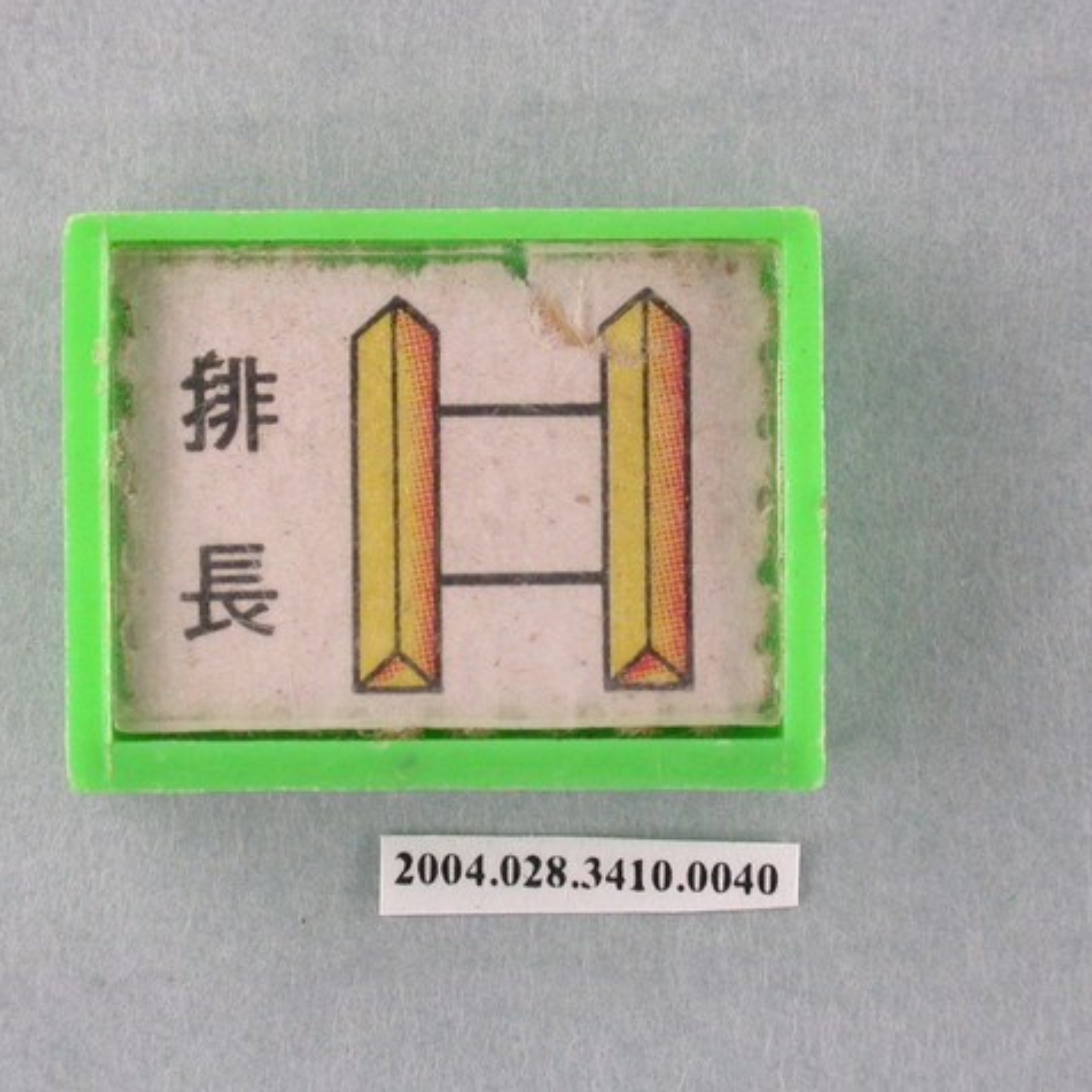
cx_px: 468
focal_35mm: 171
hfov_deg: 10.2
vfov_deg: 10.2
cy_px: 544
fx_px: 6103
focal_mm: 29.9
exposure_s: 1/30
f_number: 6.2
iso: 200
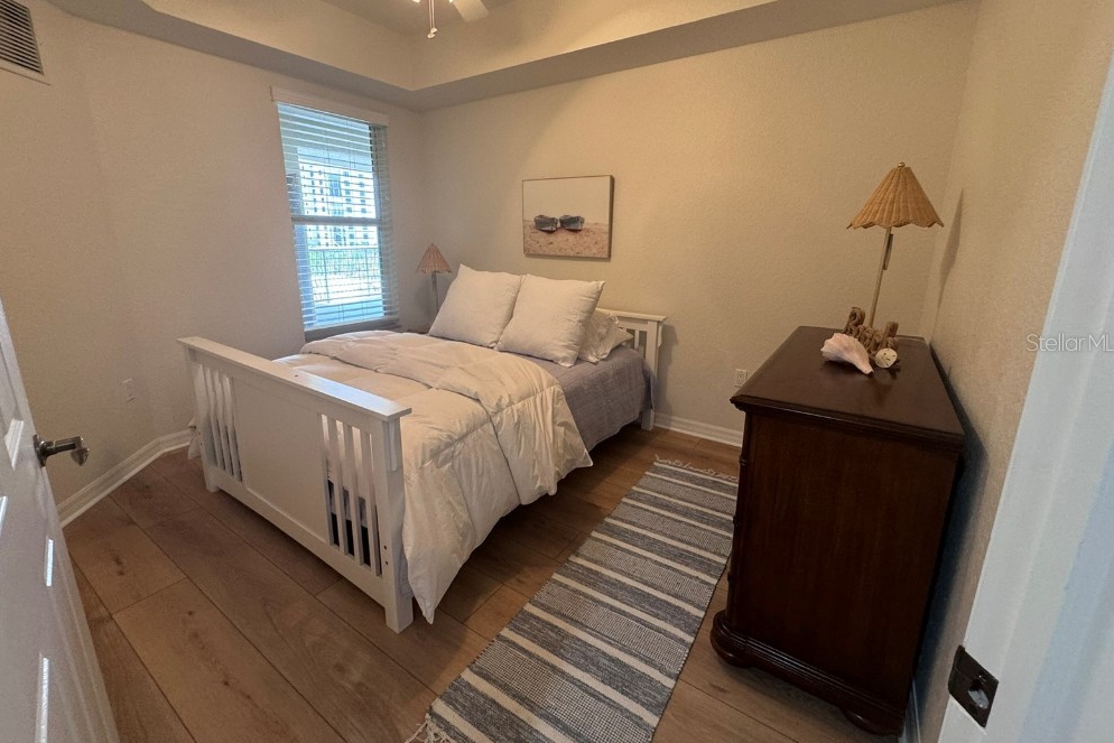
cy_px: 342
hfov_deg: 100.4
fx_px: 464
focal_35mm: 15
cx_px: 558
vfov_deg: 77.2
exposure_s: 1/60
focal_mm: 2.22
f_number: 2.2
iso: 160
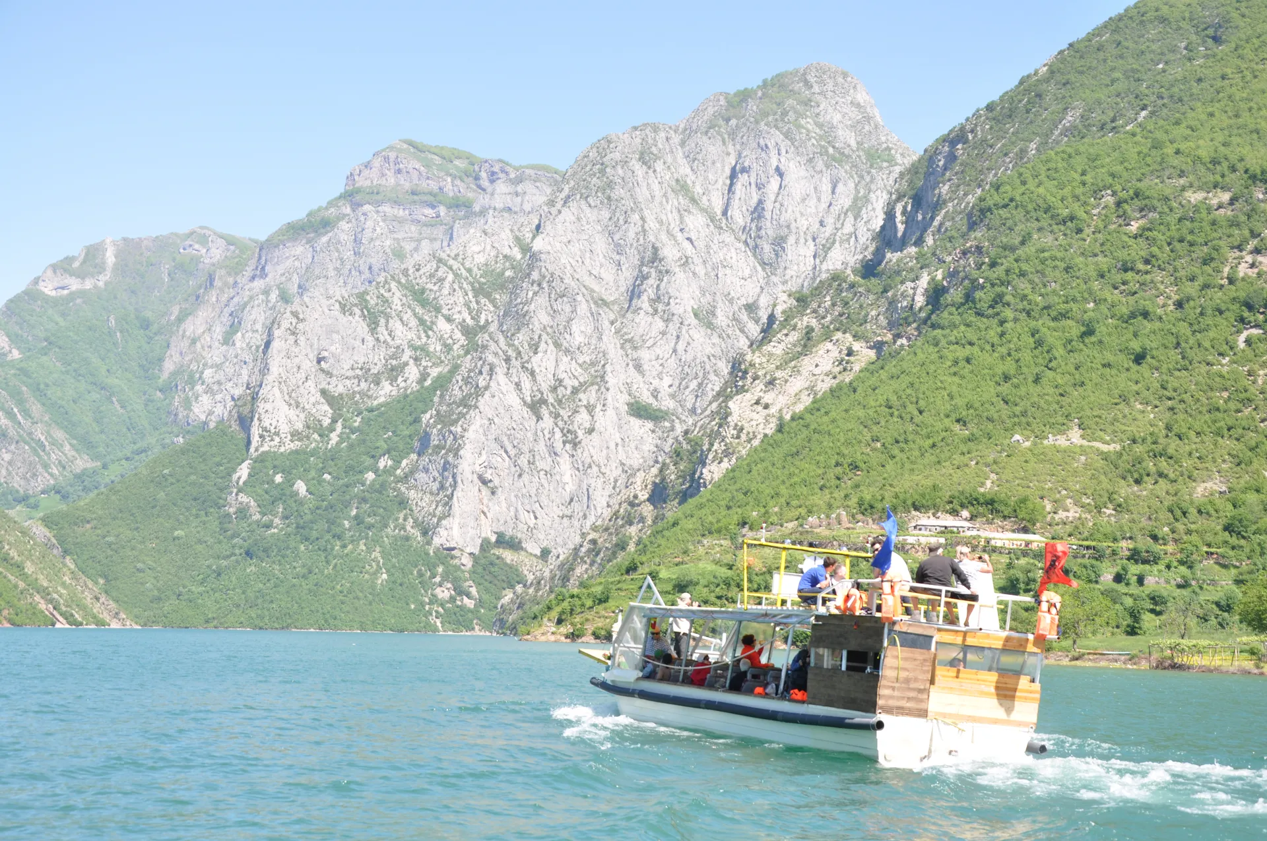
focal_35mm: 52
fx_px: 1845
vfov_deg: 25.7
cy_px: 420
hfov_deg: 37.9
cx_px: 634
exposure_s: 1/200
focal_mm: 35
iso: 200
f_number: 8
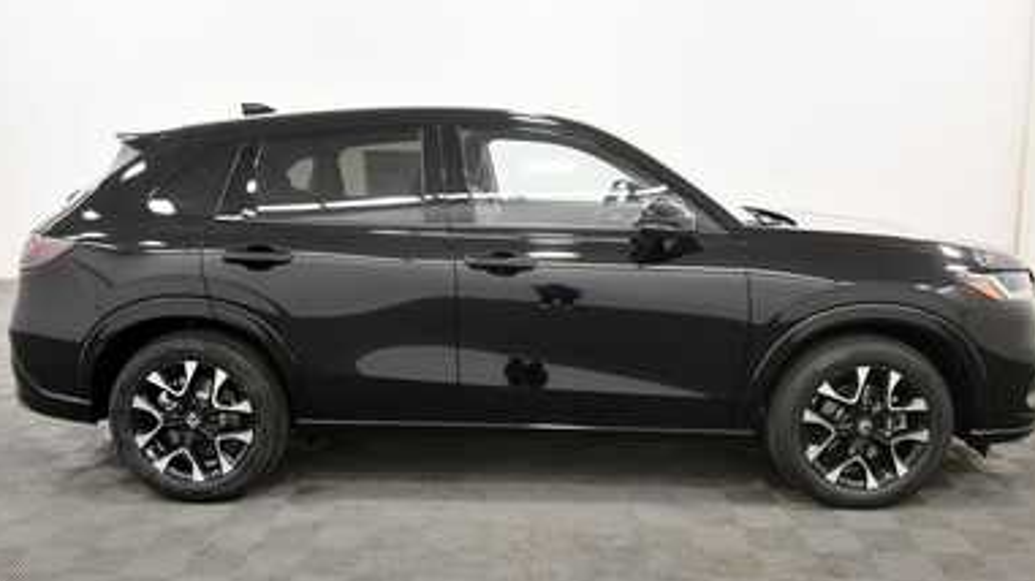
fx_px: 905
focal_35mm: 33
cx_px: 530
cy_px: 314
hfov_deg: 59.5
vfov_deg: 35.6
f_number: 5.6
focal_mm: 20
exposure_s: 1/125
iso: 1800
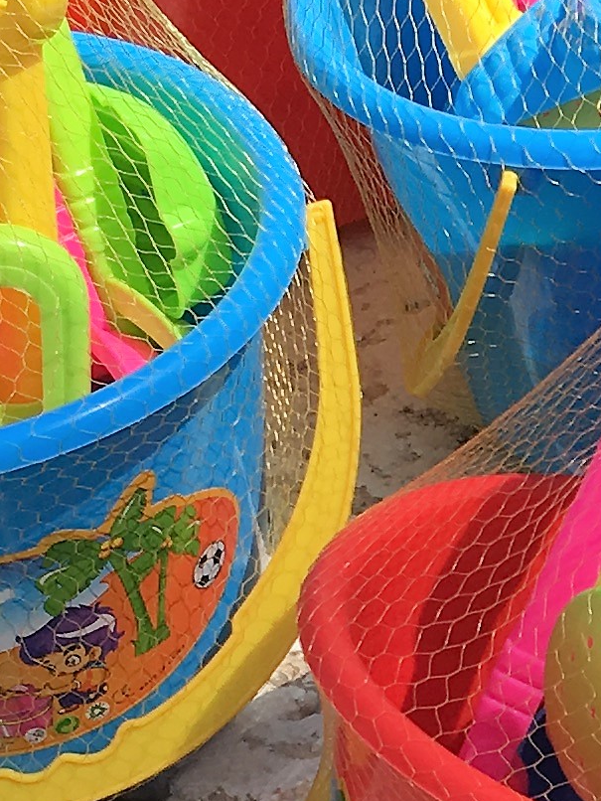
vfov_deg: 13.4
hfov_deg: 9.9
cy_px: 830
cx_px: 945
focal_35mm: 145
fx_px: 3355
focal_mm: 4.15
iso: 25
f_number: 2.2
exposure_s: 1/1451
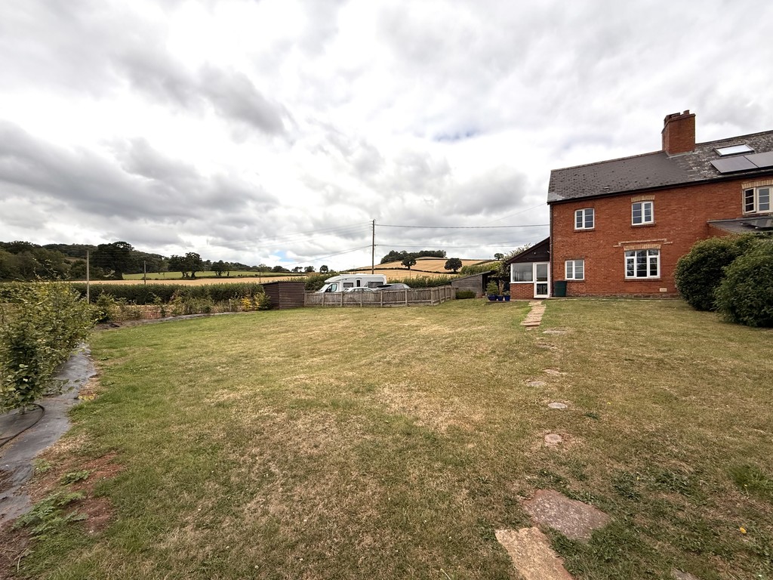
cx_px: 386
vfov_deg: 85.7
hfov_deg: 102.1
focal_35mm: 14
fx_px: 313
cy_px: 290
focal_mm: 2.22
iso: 50
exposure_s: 1/2841
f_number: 2.2
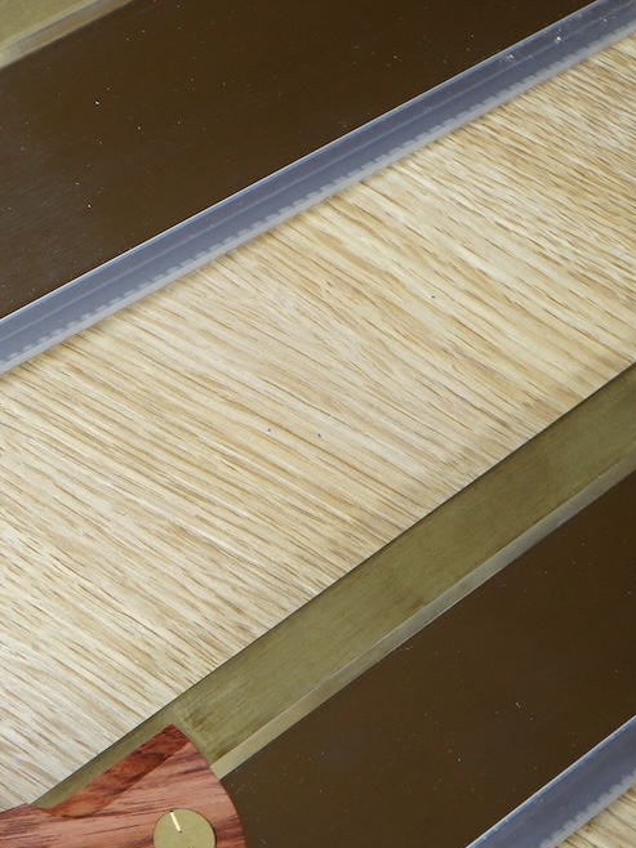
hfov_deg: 13.1
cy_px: 273
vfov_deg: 18.2
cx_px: -253
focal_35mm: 108
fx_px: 2647
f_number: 6.3
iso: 2500
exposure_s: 1/100
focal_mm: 43
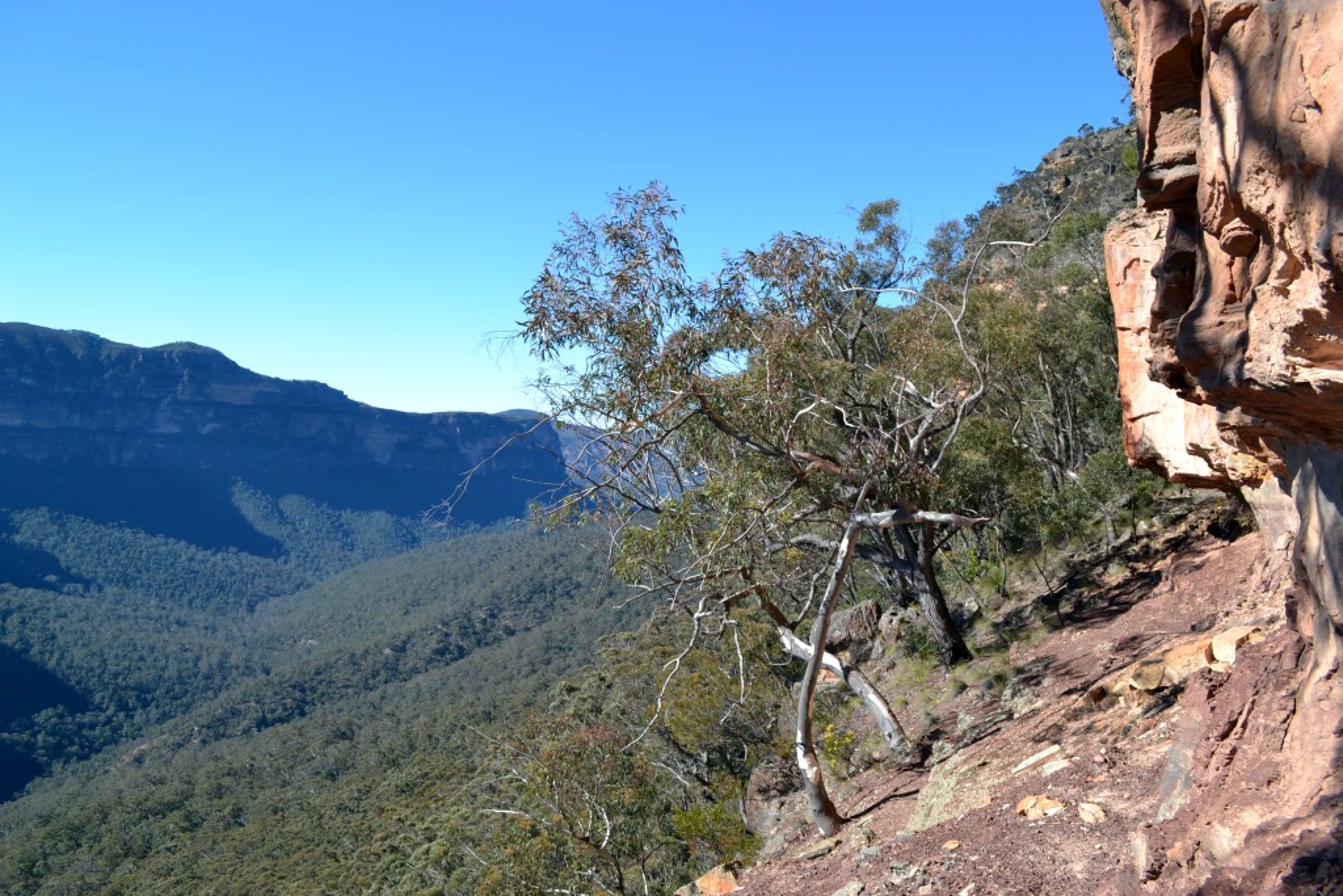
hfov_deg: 67.4
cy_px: 448
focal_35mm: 27
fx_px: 1007
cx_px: 672
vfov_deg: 47.9
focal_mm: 18
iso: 100
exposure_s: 1/160
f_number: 6.3
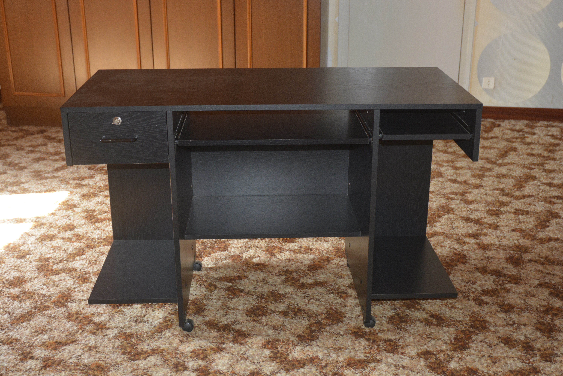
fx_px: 727
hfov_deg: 42.3
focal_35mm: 46
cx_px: 282
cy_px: 188
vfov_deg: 28.9
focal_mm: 31
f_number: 4
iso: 1000
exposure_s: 1/60
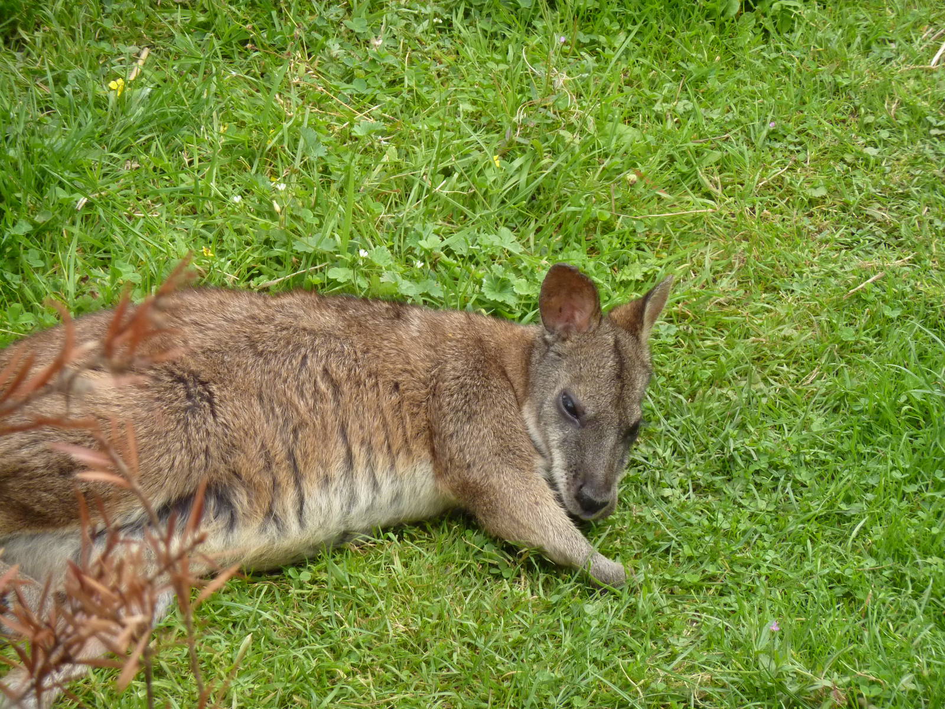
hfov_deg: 8.2
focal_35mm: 242
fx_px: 6606
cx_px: 472
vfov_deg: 6.1
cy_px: 354
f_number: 4.7
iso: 250
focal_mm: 39.7
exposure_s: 1/200
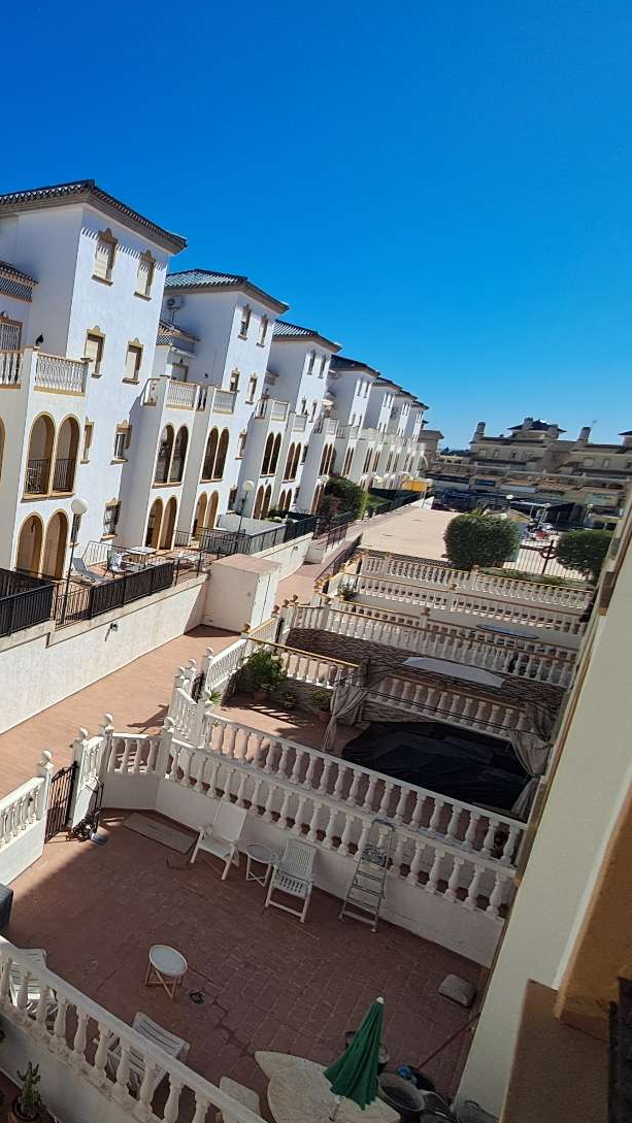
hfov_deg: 37.0
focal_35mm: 24
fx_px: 715
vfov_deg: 76.3
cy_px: 578
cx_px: -119
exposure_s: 1/2160
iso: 40
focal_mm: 1.64
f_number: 2.2
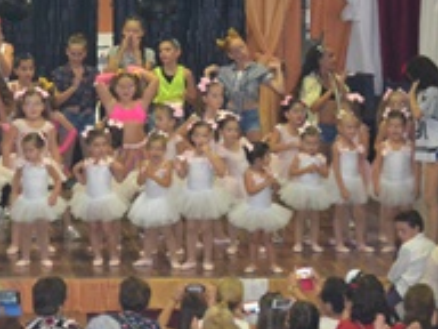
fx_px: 2986
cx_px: -2
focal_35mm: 236
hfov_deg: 8.3
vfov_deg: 6.3
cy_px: 23
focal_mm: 70
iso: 3200
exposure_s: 1/60
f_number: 4.2
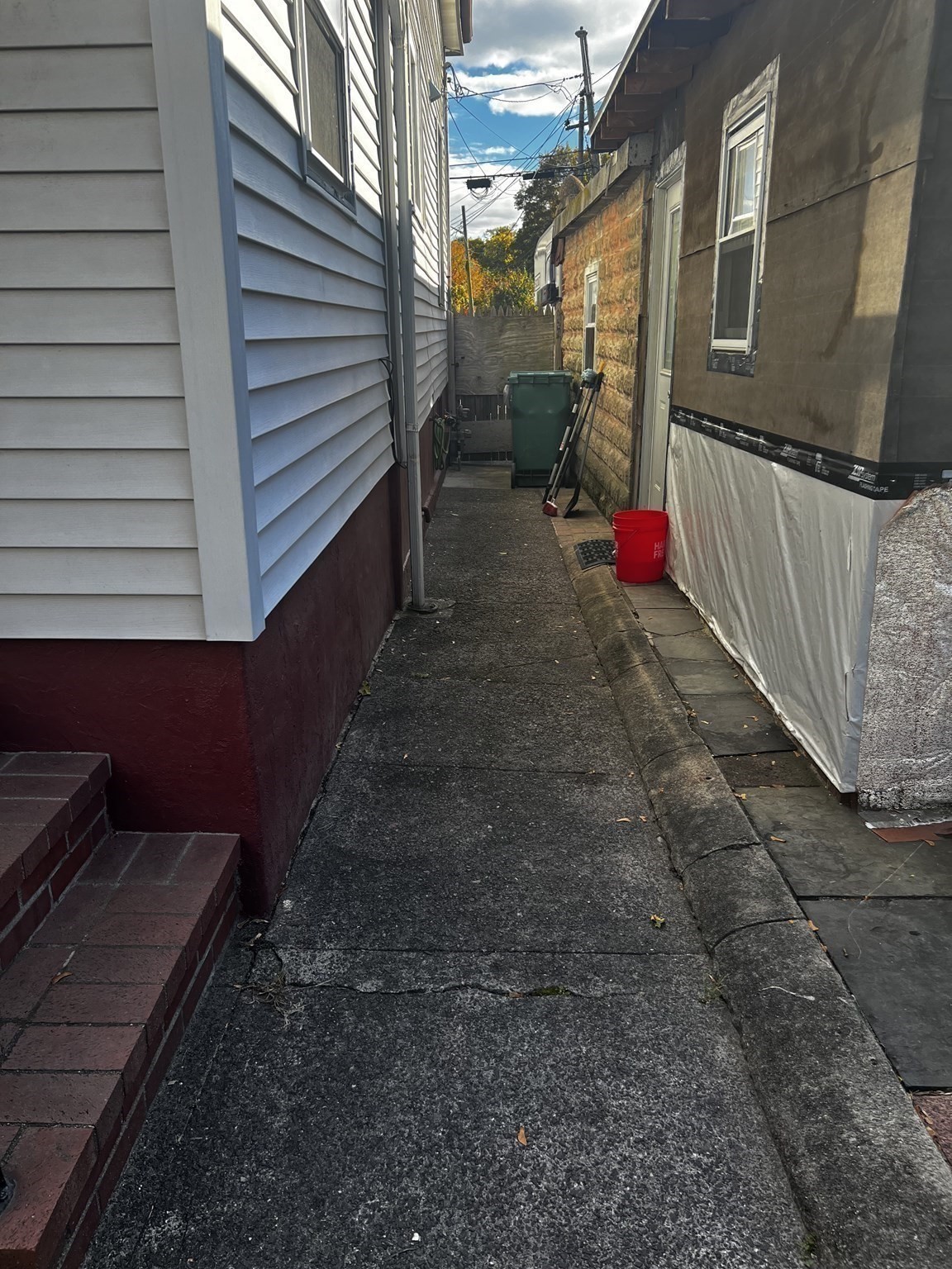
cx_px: 476
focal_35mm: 26
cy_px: 634
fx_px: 953
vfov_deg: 67.3
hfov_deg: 53.1
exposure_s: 1/758
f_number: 1.5
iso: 50
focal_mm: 5.7
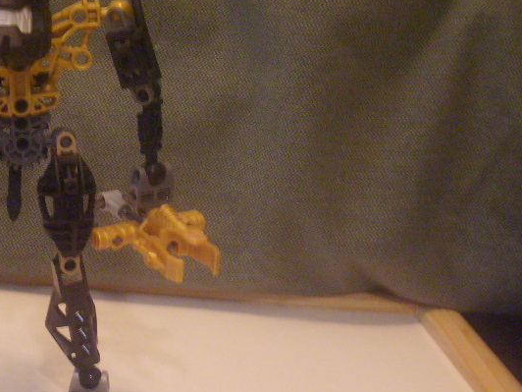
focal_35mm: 100
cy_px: 115
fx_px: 1508
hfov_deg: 19.3
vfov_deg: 14.8
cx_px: 42
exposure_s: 1/2
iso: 200
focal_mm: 8.7
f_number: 3.3
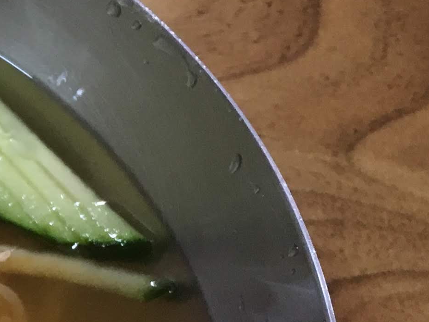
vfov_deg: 11.4
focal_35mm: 126
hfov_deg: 13.9
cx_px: -342
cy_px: 435
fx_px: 1562
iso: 80
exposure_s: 1/30
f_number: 2.2
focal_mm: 4.15
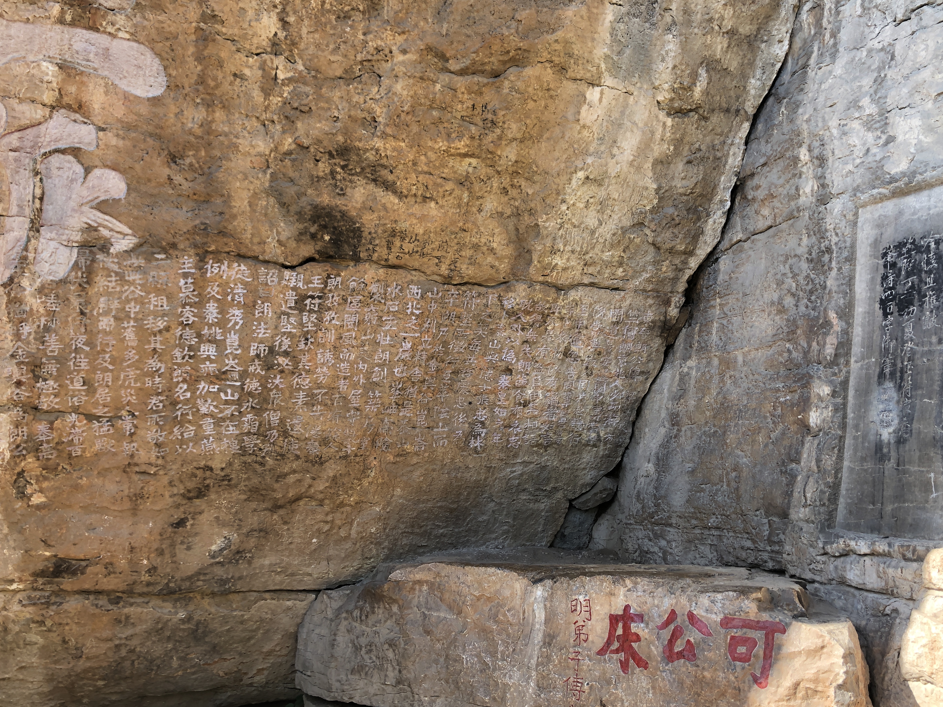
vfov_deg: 46.8
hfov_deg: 59.9
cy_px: 373
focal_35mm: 30
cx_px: 488
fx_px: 817
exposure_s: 1/228
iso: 20
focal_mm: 3.99
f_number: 1.8
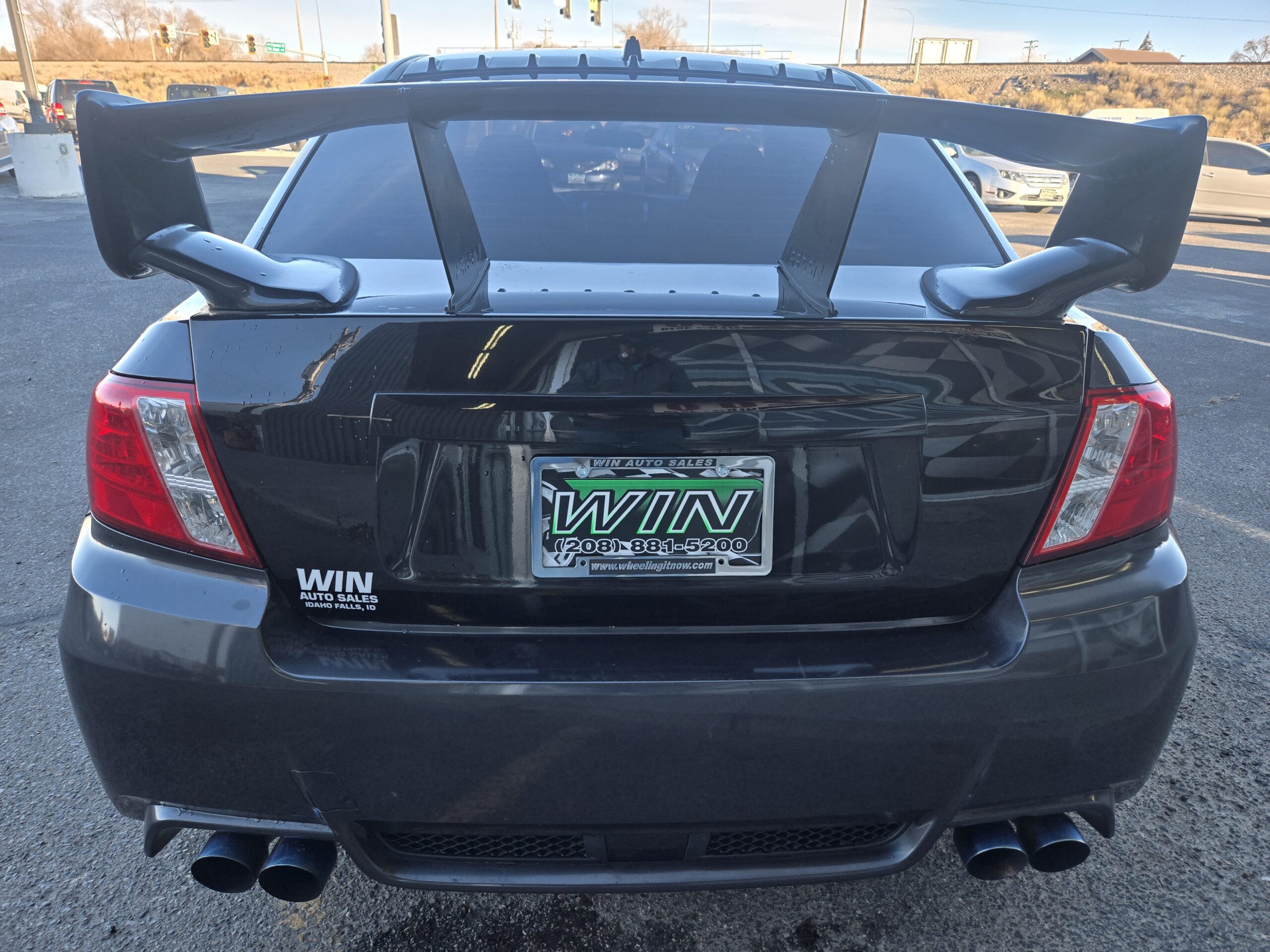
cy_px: 476
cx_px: 635
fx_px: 844
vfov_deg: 58.9
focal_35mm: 23
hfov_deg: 73.9
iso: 100
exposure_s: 1/508
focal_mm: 5.4
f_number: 1.8
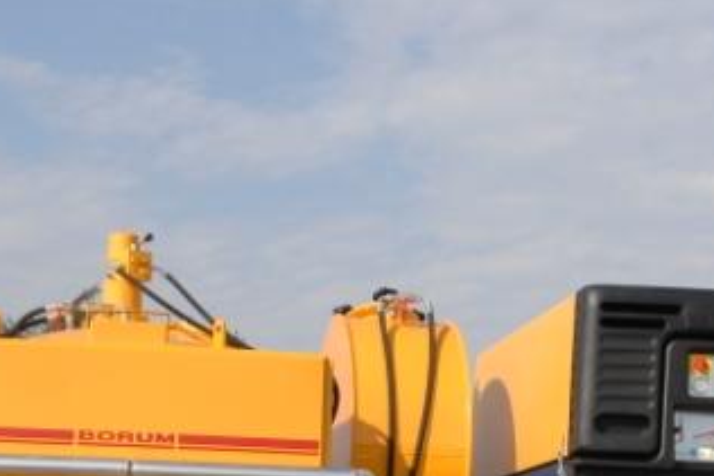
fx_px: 1925
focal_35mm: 97
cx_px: 423
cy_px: 541
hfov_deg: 21.0
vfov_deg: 13.8
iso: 100
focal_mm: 20
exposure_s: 1/640
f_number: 5
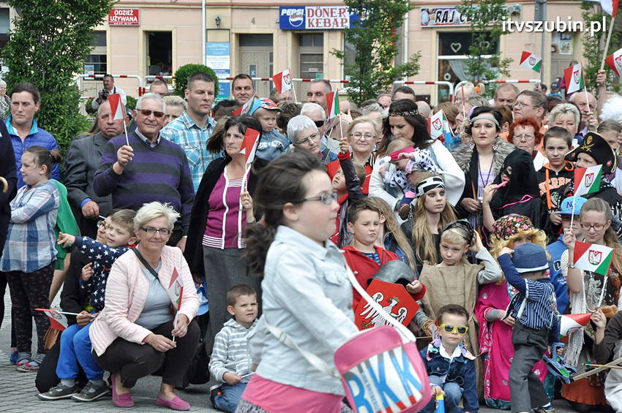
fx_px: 2330
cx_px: 311
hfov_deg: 15.2
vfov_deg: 10.1
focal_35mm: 135
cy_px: 206
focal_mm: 90
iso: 1250
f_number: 8
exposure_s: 1/1600
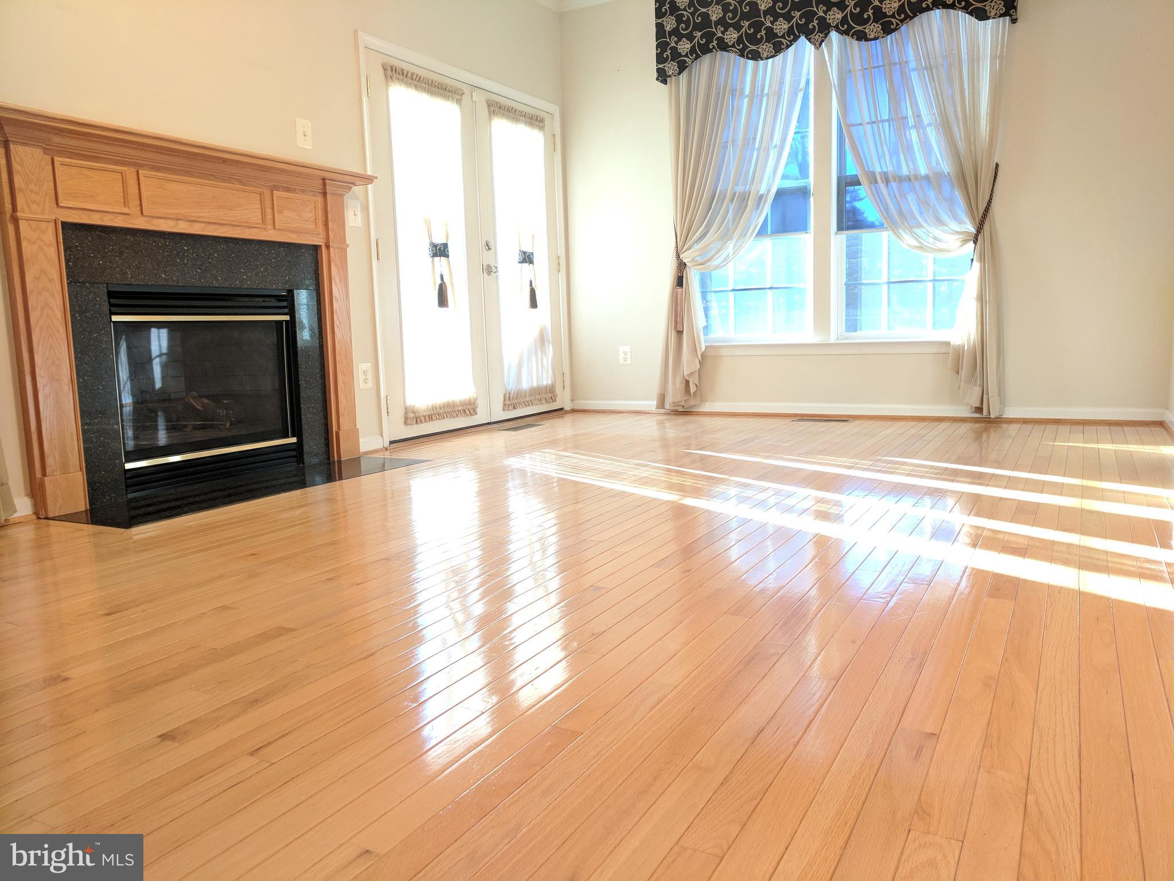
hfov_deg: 67.3
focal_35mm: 26
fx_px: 882
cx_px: 587
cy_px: 440
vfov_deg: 53.1
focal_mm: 4.67
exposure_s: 1/40
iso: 368
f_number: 2
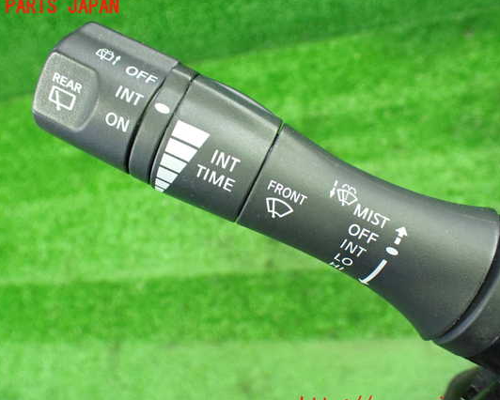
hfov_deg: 54.1
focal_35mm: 33
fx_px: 489
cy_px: 207
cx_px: 230
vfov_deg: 44.6
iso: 800
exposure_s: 1/40
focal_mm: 5.4
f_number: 2.3
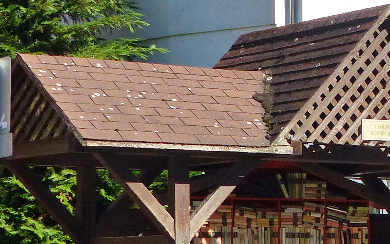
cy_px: 84
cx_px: 357
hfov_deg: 13.0
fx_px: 1700
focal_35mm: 160
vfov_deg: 8.2
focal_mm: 7.1
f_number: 4
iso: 100
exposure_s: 1/800
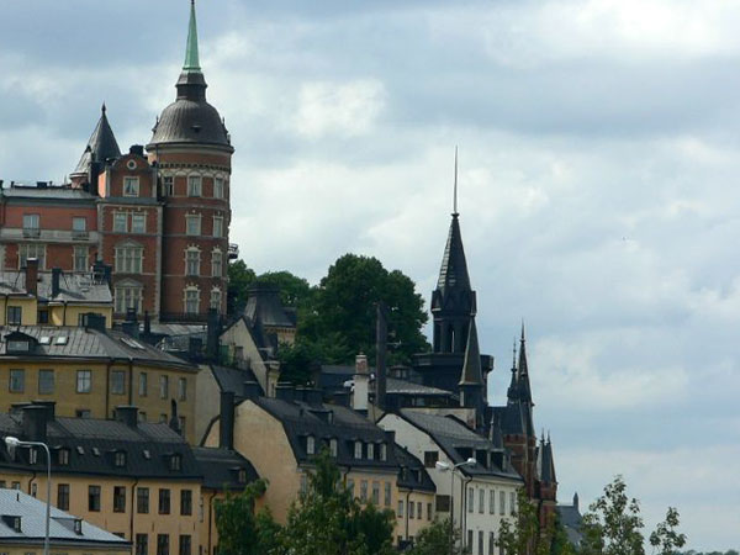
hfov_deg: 13.2
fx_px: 3207
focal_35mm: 150
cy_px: 278
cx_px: 370
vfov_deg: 9.9
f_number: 5.2
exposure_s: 1/400
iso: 80
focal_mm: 19.7
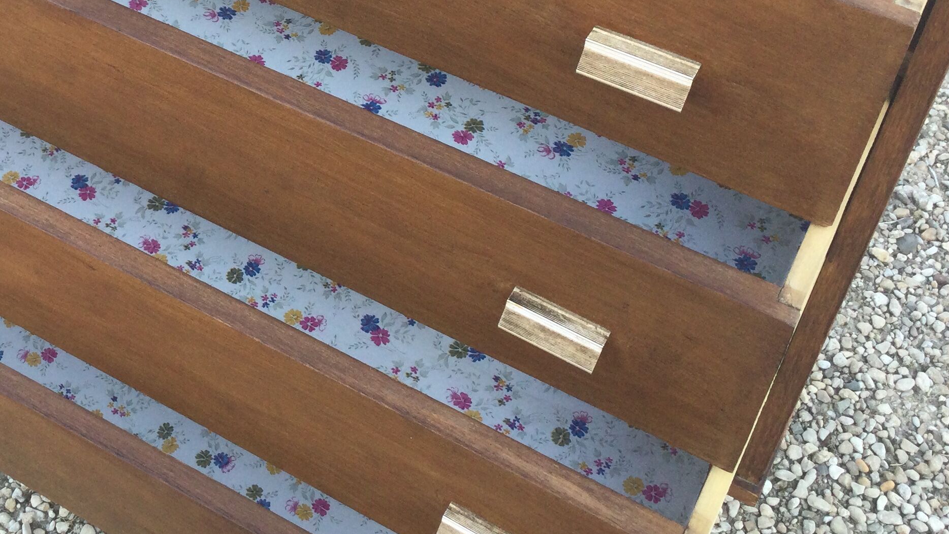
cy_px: 69
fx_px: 1485
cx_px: 260
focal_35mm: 59
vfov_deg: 20.0
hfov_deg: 34.8
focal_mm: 3.3
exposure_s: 1/100
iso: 40
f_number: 2.4
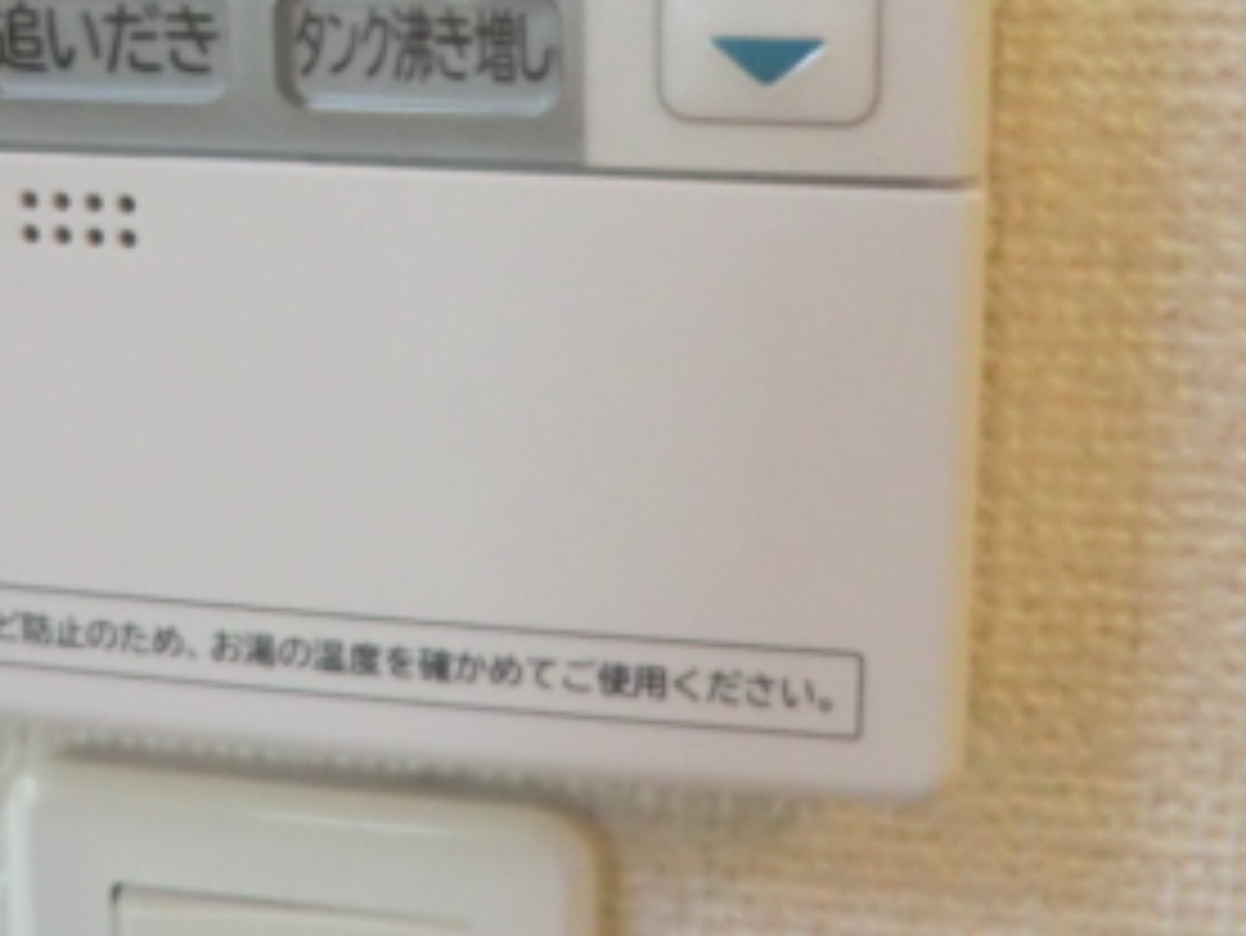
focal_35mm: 67
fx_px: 2413
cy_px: 18
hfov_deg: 28.8
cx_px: 427
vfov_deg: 21.3
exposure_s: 1/60
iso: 500
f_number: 3.5
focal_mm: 5.2
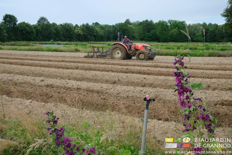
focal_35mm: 38
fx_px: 245
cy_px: 78
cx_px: 116
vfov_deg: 35.1
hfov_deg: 50.7
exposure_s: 1/320
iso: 320
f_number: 8
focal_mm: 25.4
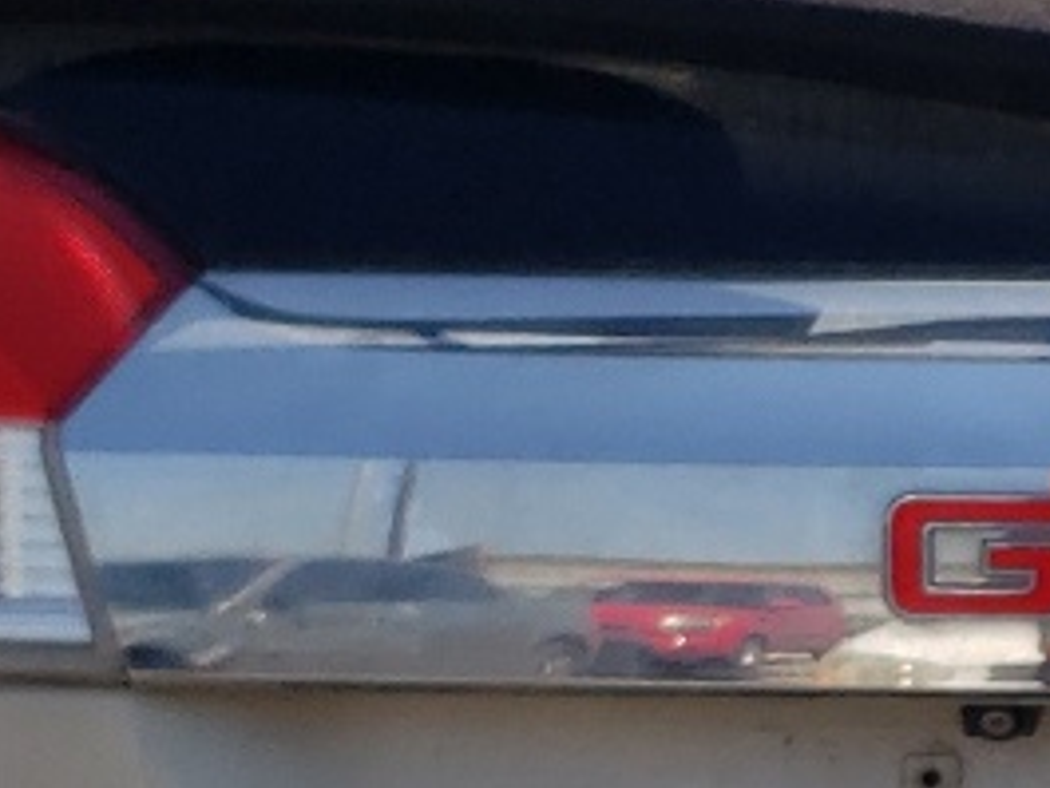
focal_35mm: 157
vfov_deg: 9.3
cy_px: 954
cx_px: 1224
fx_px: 4764
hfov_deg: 12.3
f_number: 1.5
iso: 50
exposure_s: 1/3333
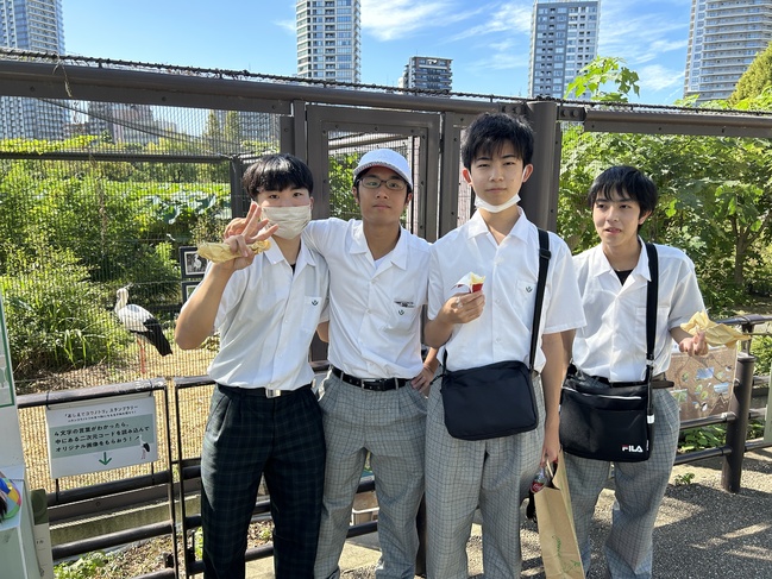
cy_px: 290
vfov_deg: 53.1
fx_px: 580
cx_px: 386
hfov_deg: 67.3
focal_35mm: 26
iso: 50
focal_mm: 5.7
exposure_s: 1/743
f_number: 1.5
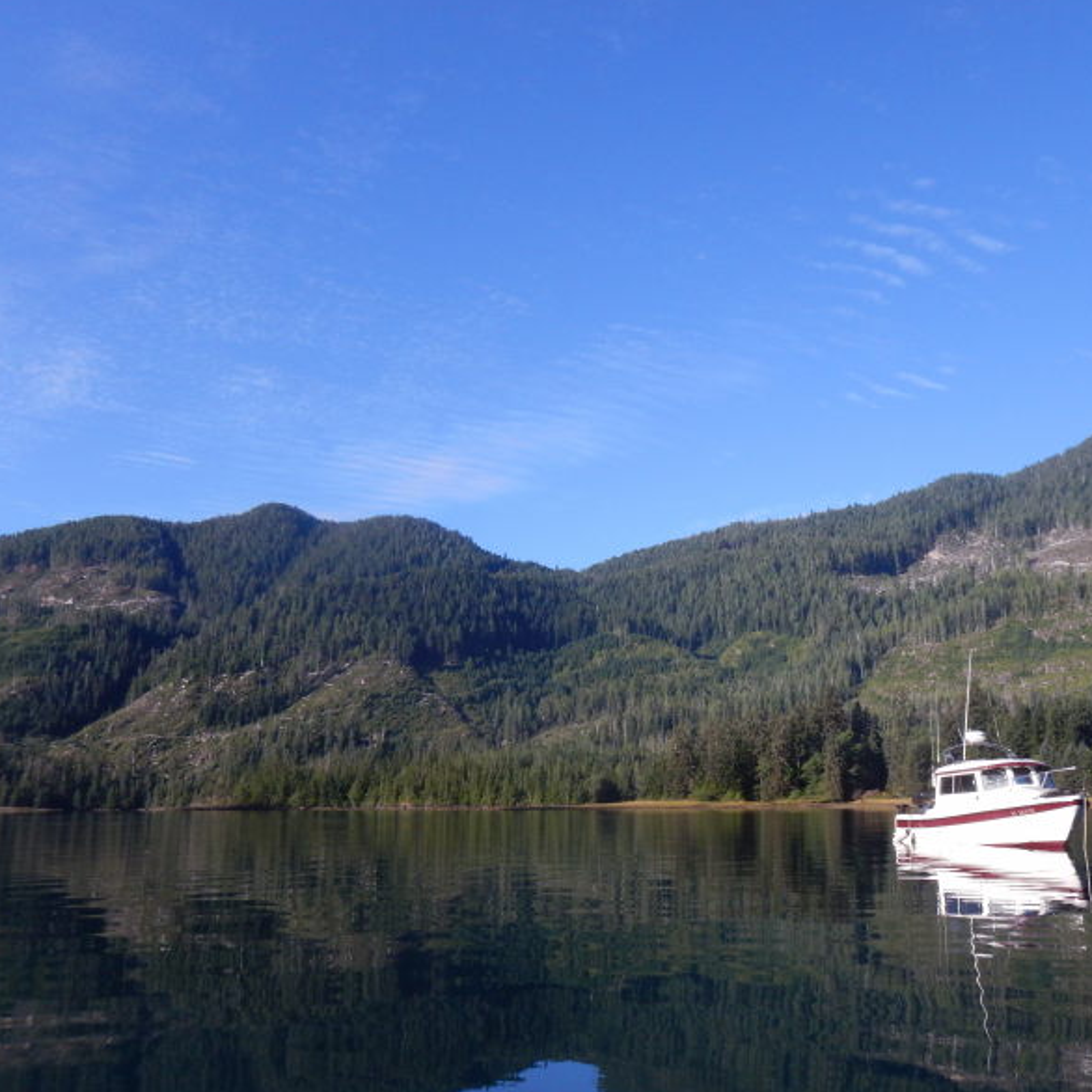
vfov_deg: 47.2
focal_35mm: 35
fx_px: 1249
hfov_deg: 46.5
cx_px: 727
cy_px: 550
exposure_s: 1/1000
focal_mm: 5.1
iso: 200
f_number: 4.1
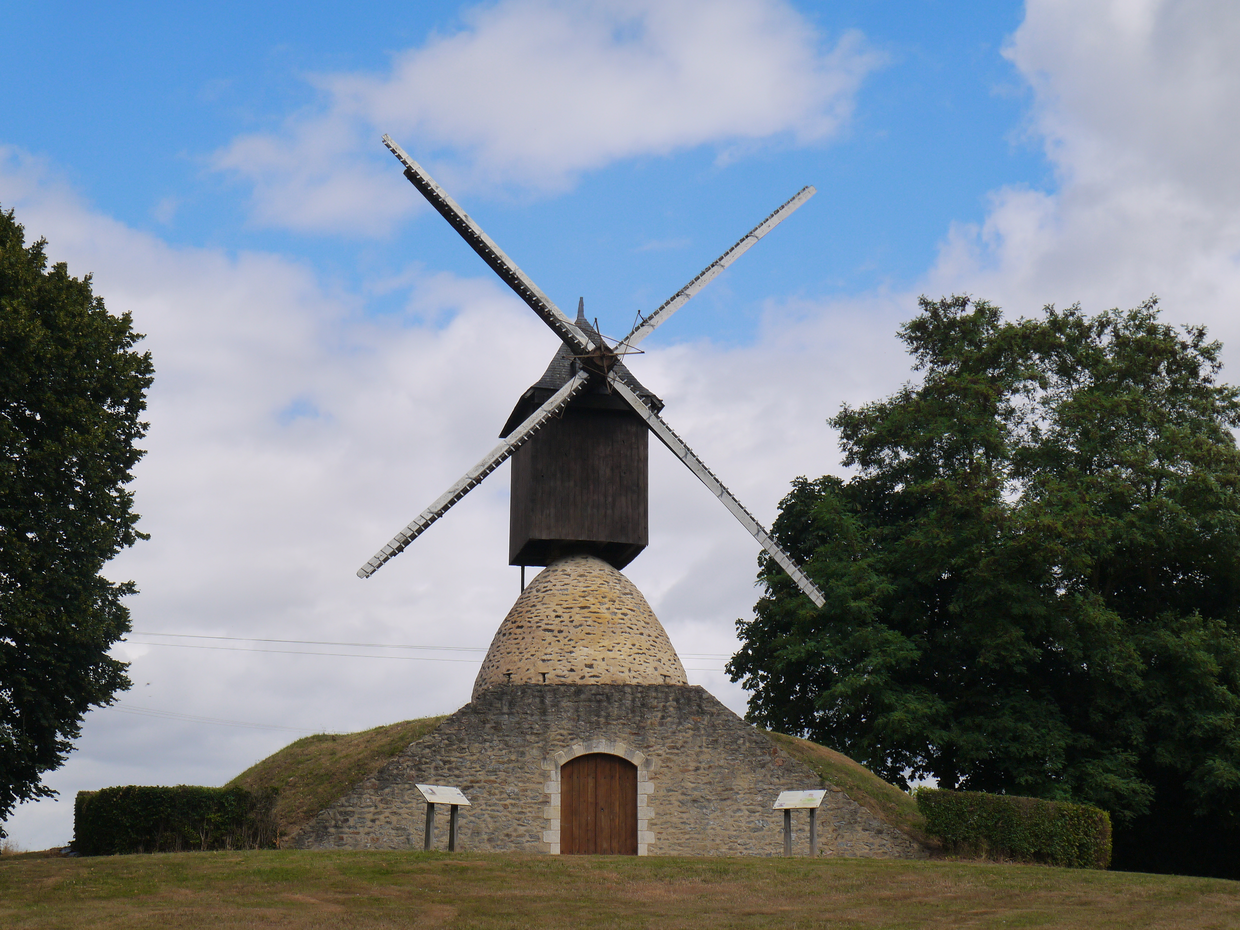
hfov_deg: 33.2
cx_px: 620
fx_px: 2078
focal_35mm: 58
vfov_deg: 25.2
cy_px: 465
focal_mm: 29
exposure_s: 1/400
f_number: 11
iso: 160
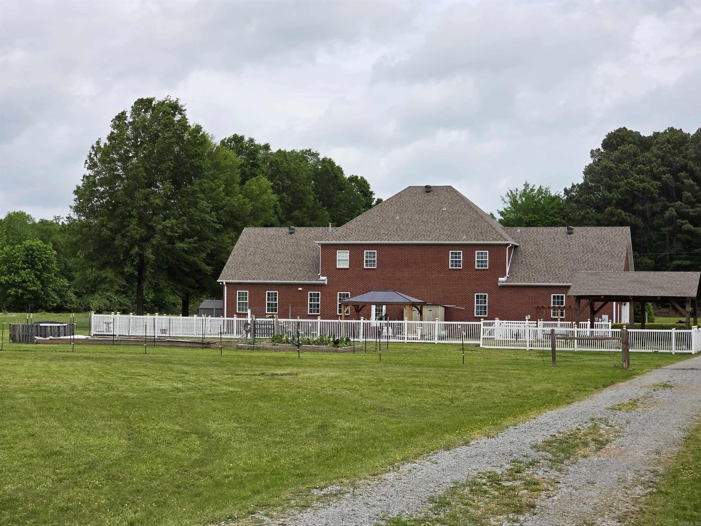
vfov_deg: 21.3
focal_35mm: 69
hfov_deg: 28.2
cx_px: 350
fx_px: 1397
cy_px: 263
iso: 50
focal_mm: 7.9
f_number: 2.4
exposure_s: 1/1789
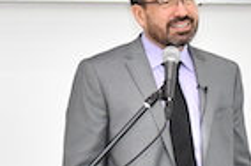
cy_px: 51
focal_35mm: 381
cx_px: 191
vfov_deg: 3.6
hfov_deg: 5.4
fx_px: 2650
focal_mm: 60
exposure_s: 1/250
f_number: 8
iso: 4000
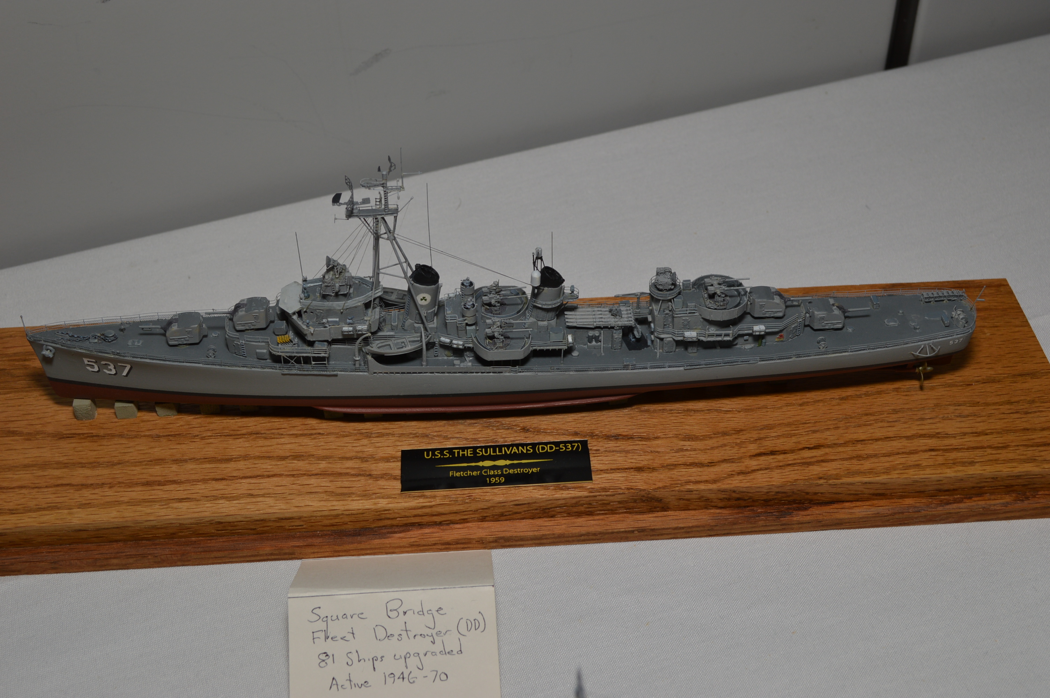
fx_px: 1311
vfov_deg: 29.8
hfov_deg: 43.6
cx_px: 525
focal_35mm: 45
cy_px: 349
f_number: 8
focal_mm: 30
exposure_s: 1/60
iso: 100
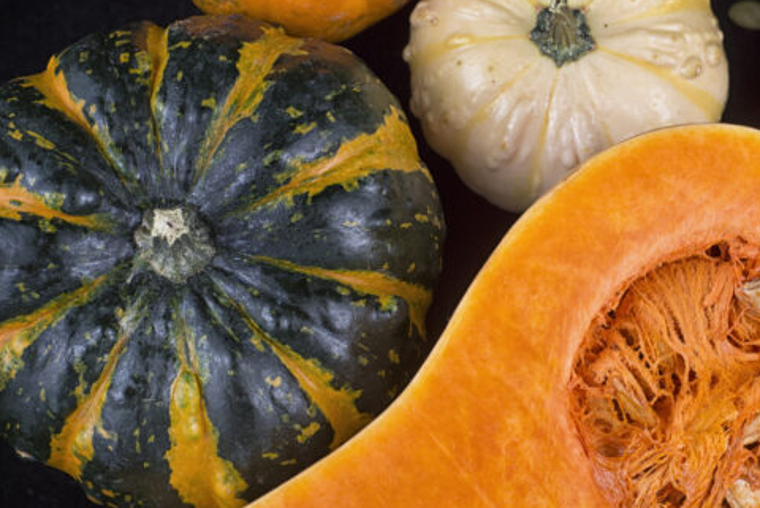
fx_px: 1690
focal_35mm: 80
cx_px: 529
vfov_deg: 17.1
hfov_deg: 25.2
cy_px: 270
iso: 100
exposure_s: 1/160
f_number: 8
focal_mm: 50
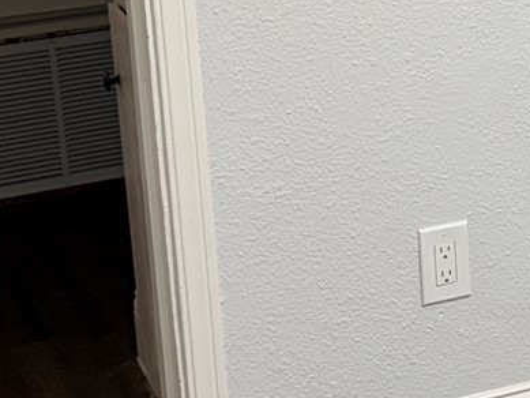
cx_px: 883
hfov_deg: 13.3
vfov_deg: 10.6
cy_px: -114
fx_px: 2098
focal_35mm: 137
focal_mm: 5.96
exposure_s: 1/60
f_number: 1.6
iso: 100
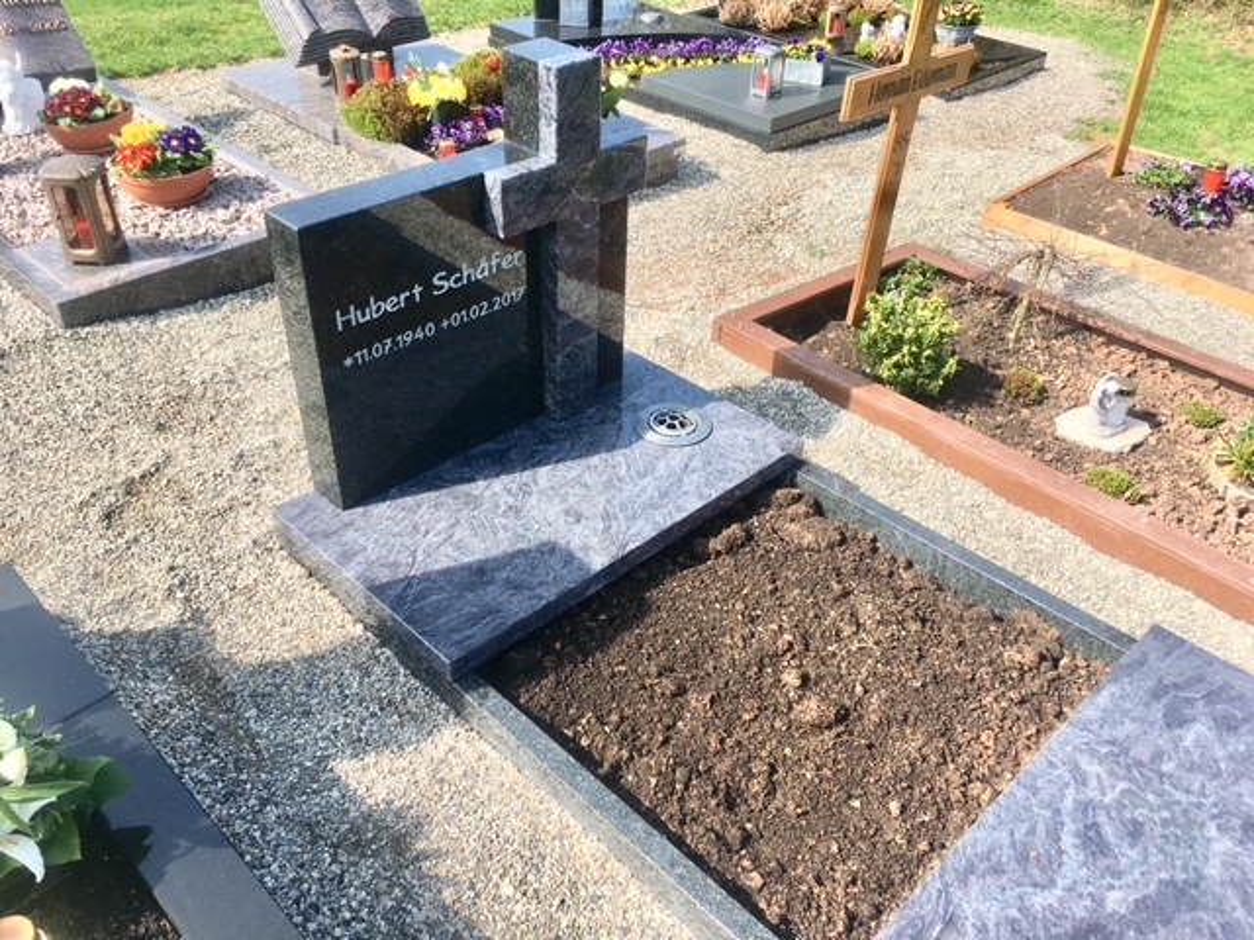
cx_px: 627
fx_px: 1051
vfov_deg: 48.2
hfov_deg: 61.7
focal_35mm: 29
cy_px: 470
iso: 25
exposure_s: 1/938
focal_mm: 4.15
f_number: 2.2
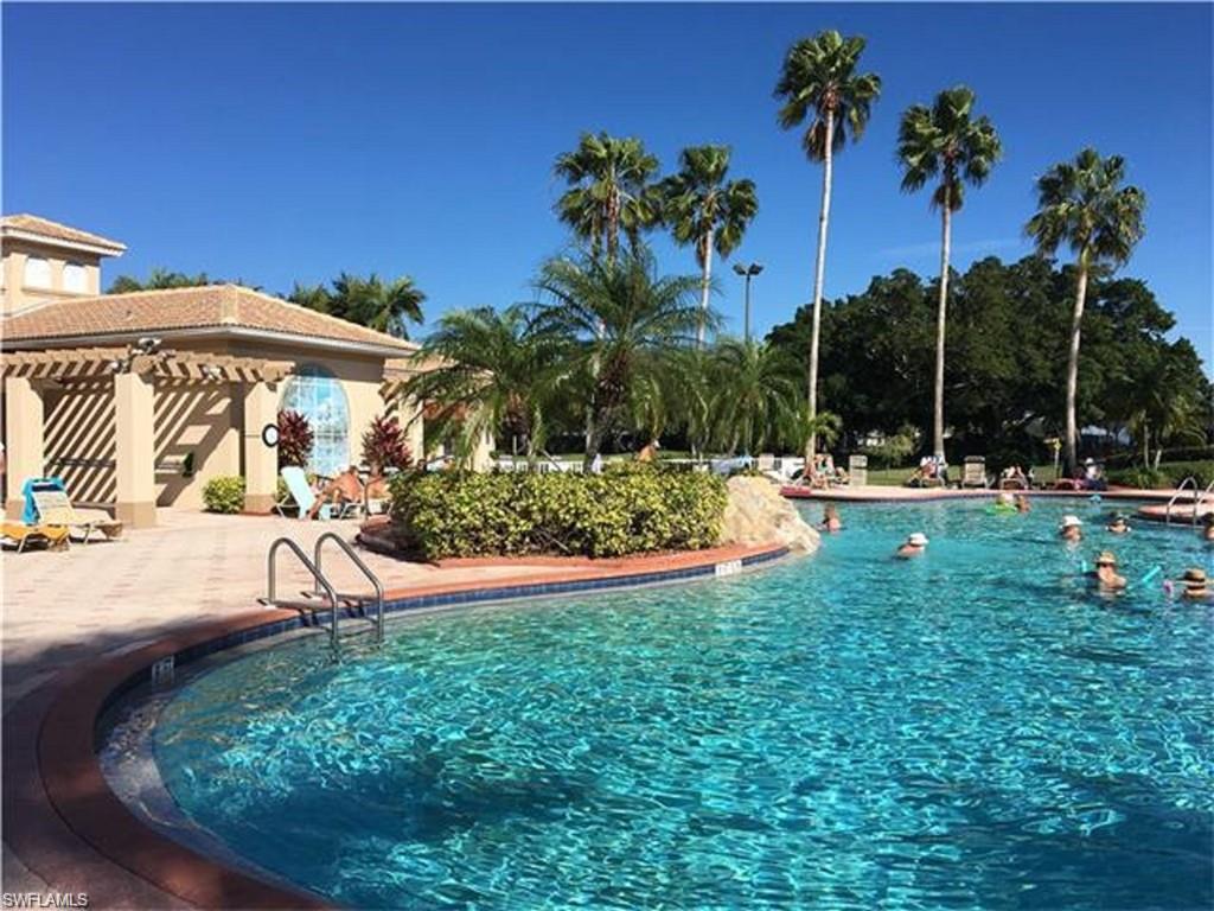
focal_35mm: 29
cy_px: 456
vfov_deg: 48.2
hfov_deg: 61.7
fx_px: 1017
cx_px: 607
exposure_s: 1/2653
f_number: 2.2
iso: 25
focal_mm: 4.15
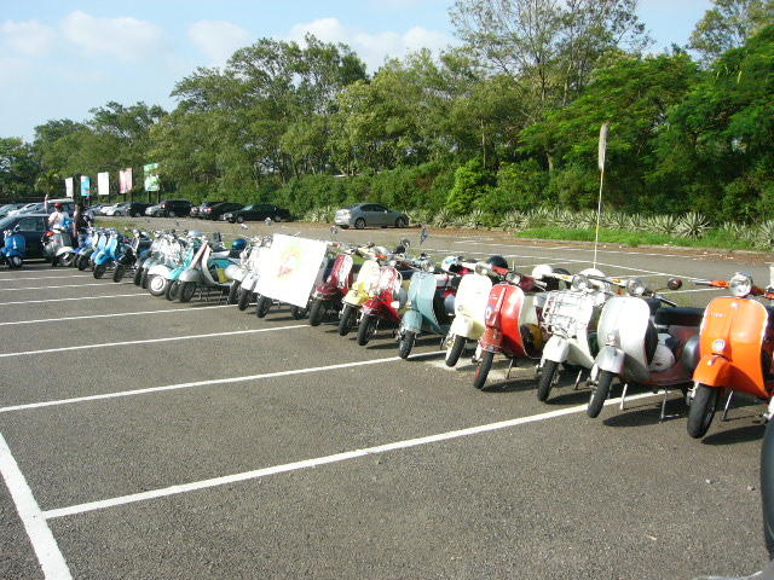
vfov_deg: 40.7
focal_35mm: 35
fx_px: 783
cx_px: 387
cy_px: 290
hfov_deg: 52.6
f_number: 8
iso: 50
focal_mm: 5.8
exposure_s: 1/100
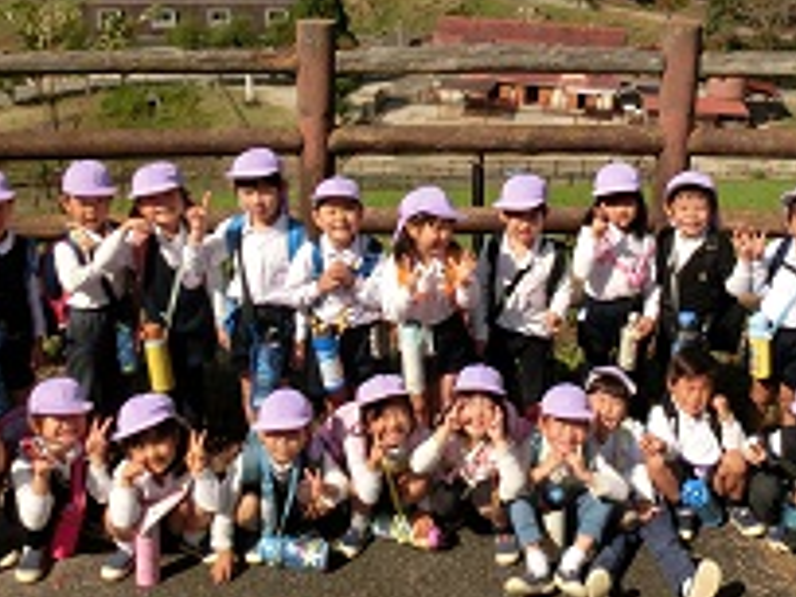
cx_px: 515
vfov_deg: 30.3
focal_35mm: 47
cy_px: 137
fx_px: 1081
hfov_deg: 40.1
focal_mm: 4.24
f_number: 7.9
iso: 80
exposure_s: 1/250
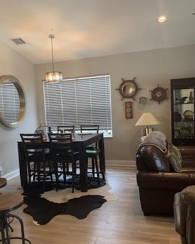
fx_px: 245
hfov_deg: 43.2
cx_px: 83
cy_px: 130
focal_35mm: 34
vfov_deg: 52.8
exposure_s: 1/60
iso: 200
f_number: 1.8
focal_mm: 4.25
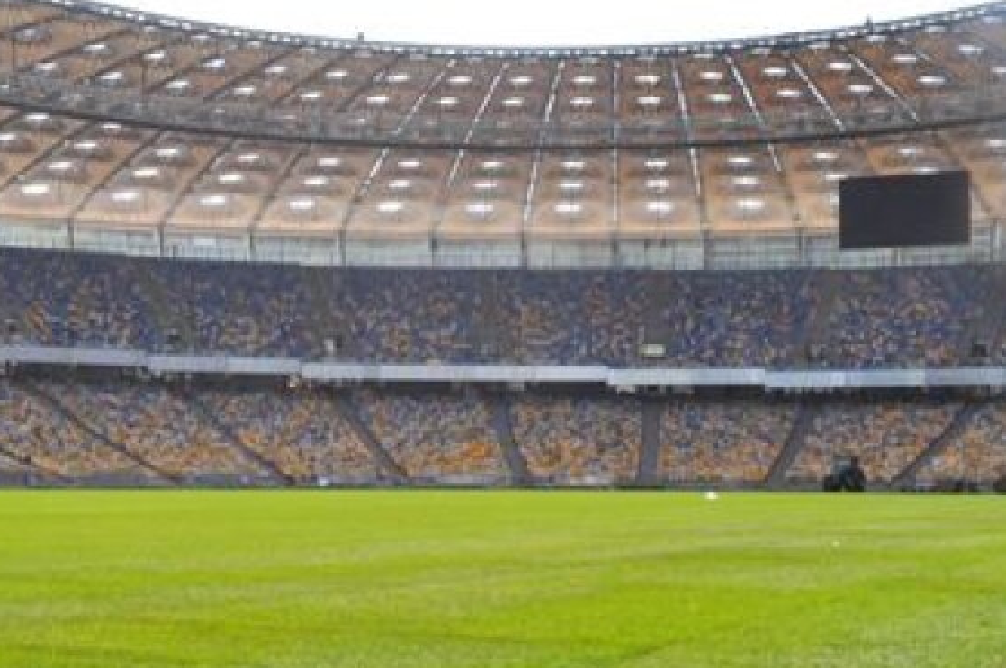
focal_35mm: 58
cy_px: 469
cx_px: 268
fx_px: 1618
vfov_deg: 23.2
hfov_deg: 33.9
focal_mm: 18
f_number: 10
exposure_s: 1/400
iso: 200
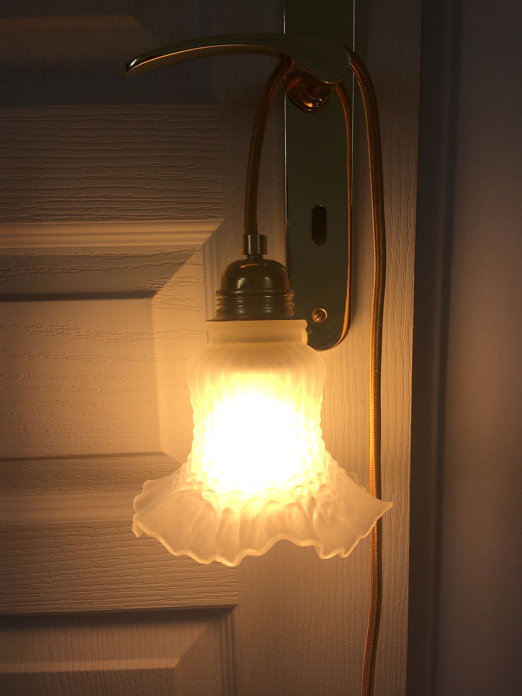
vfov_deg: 61.7
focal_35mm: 29
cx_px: 261
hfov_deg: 48.2
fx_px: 583
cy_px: 348
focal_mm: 4.15
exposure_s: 1/466
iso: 25
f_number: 2.2
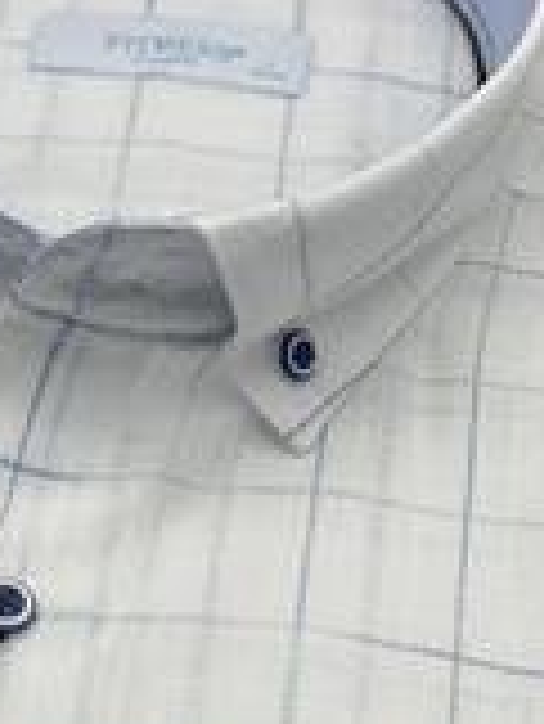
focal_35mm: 133
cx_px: 72
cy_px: 488
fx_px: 2783
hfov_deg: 11.1
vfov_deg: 14.8
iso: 32
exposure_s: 1/252
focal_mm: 6
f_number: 2
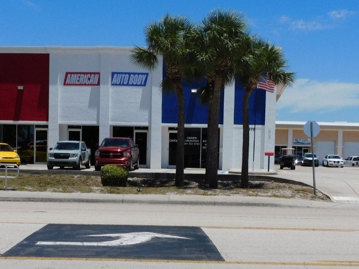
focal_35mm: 65
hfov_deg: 29.8
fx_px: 674
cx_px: 168
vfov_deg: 22.5
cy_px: 186
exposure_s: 1/1600
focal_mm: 8.1
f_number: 5
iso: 125
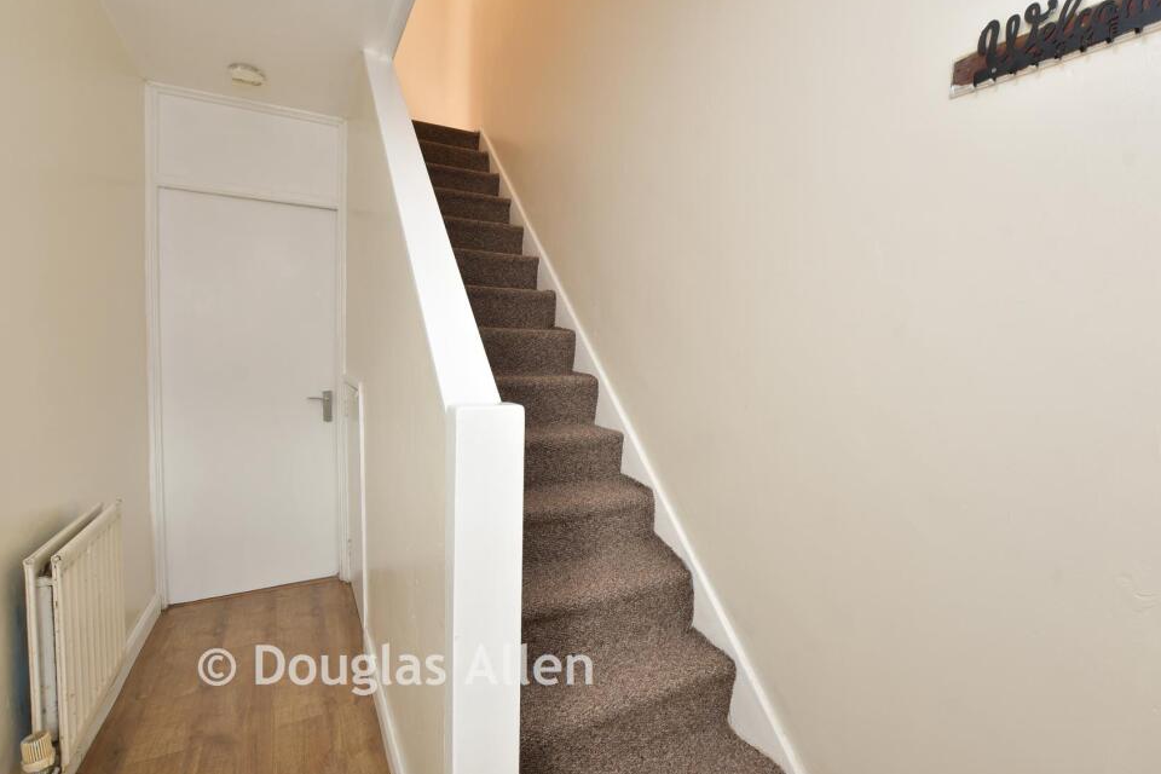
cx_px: 600
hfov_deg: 96.7
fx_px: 516
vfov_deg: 73.7
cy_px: 383
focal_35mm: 16
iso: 100
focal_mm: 10
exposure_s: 1/10
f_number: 8
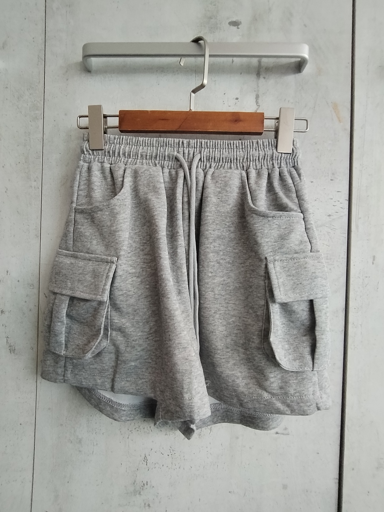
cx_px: 192
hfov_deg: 74.7
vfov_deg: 91.0
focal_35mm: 17
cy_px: 256
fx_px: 251
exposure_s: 1/100
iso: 156
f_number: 2.2
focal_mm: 1.42
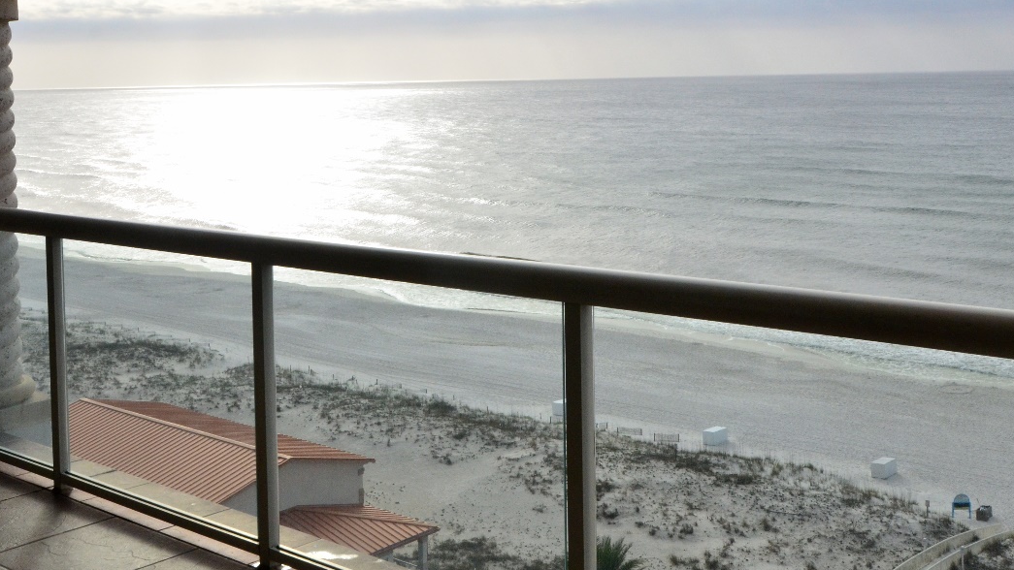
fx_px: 1291
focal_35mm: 48
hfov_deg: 42.9
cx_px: 489
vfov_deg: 24.6
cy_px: 139
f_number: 16
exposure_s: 1/1000
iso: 1000
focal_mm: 20
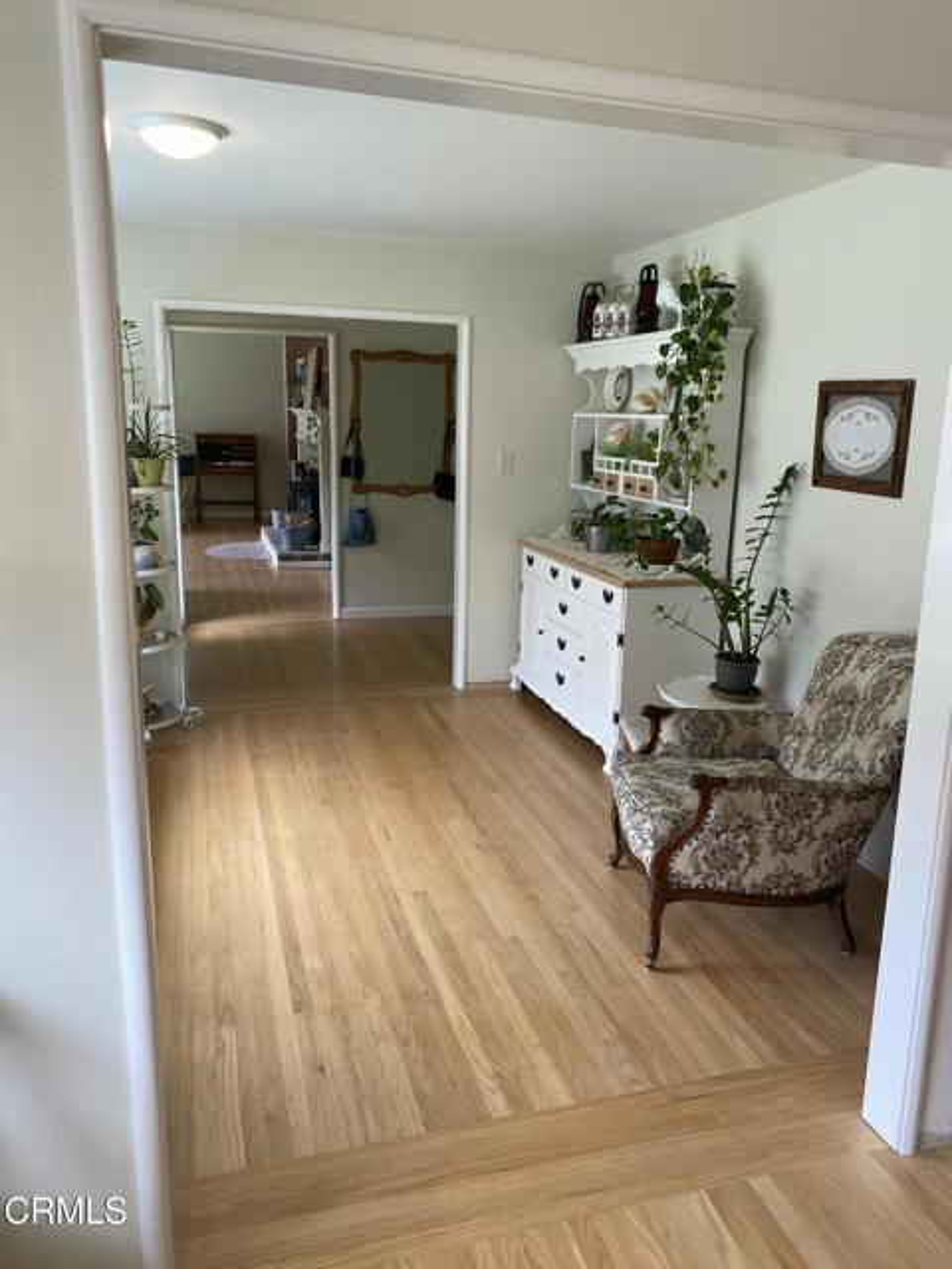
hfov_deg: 53.1
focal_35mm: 26
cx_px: 476
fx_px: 953
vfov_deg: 67.3
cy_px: 634
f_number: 1.8
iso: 50
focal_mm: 4.25
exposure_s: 1/120
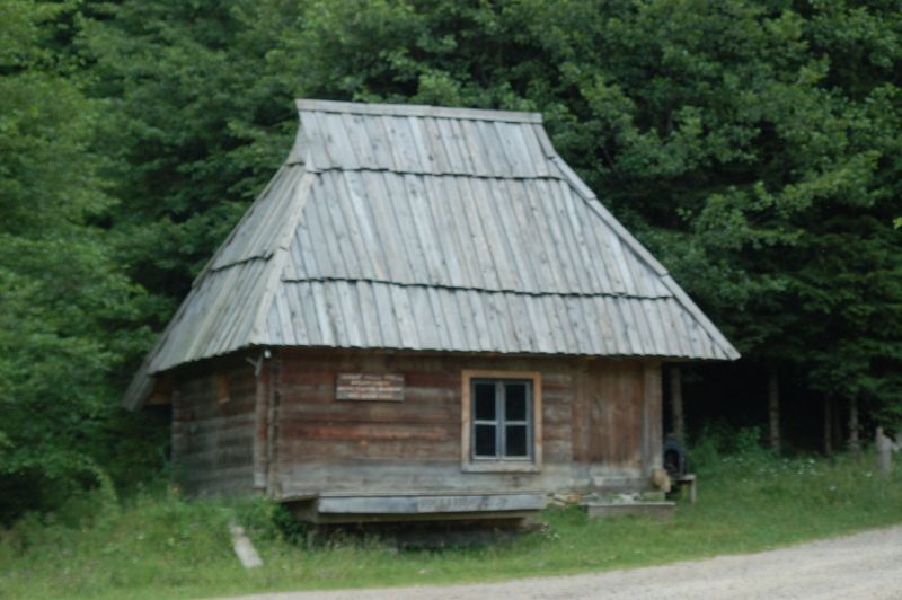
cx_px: 451
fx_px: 2629
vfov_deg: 13.0
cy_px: 300
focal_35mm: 105
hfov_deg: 19.5
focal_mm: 70
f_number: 5.6
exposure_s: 1/400
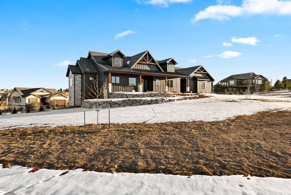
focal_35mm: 24
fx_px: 194
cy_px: 98
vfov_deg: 53.2
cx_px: 146
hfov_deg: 73.7
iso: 640
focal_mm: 24
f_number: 8
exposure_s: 1/320
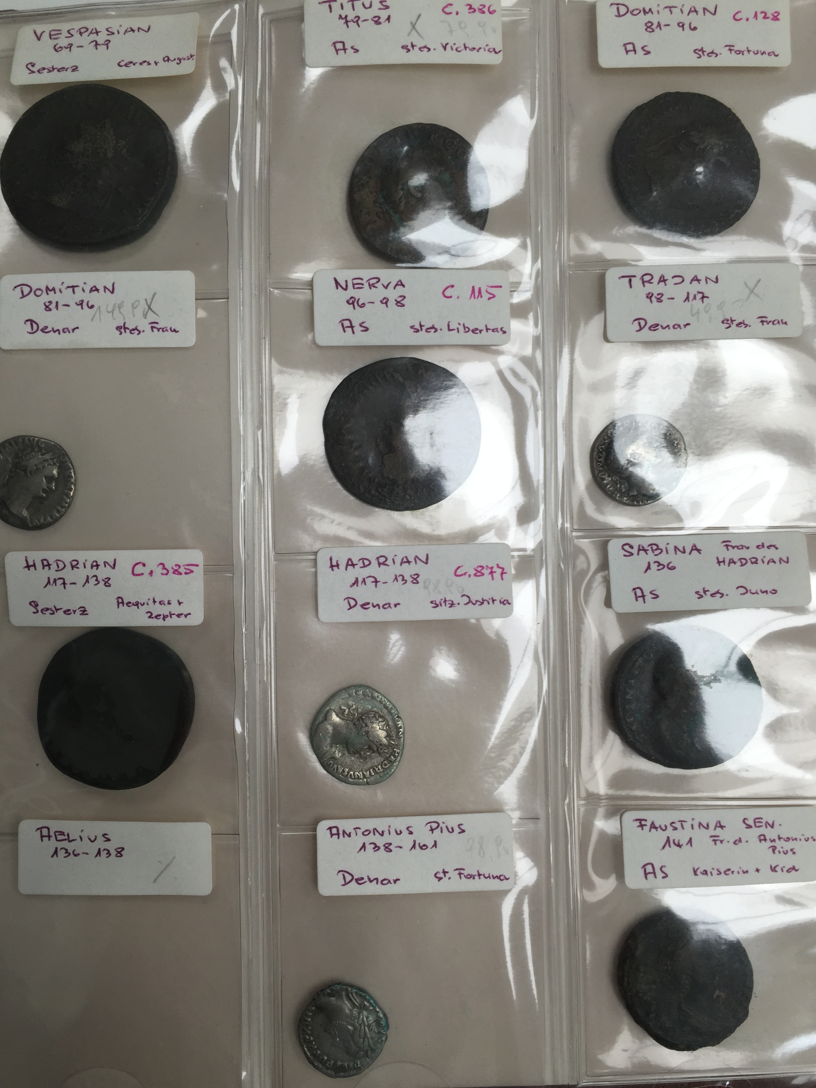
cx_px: 408
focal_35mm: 29
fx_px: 911
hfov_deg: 48.2
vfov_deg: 61.7
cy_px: 544
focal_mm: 4.15
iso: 32
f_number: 2.2
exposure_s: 1/111
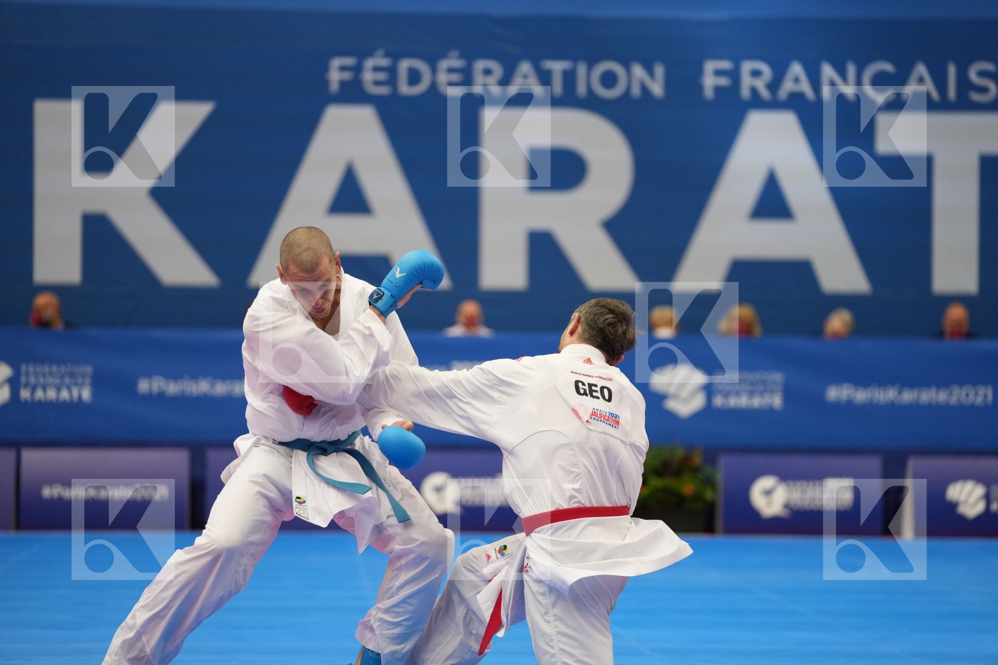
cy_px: 332
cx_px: 499
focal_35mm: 140
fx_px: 3881
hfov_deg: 14.7
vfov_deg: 9.8
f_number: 2.8
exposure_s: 1/1000
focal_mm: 140
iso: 1250
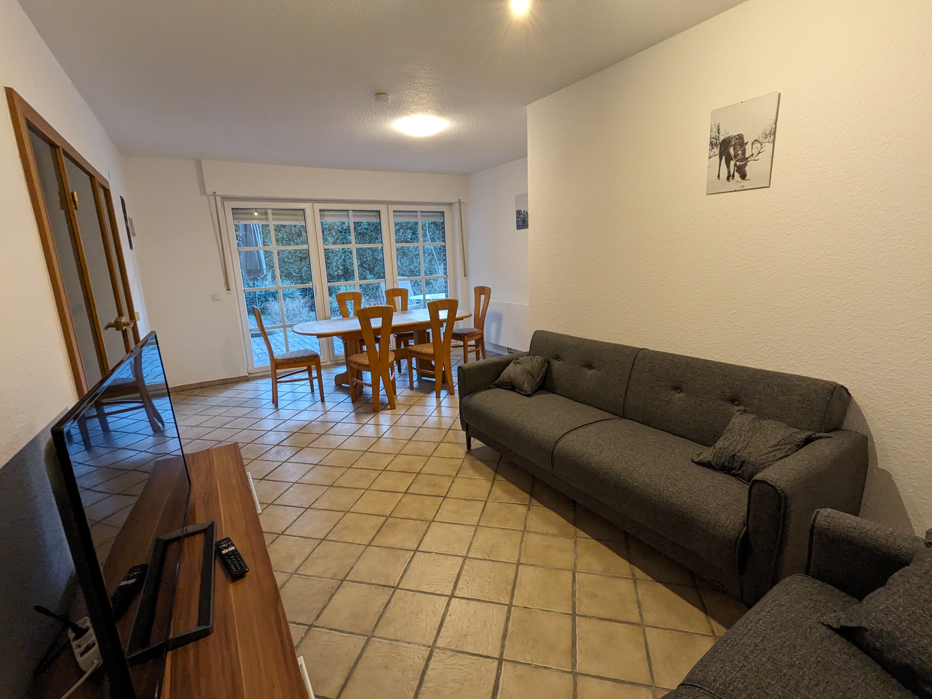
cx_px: 466
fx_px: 431
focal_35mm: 16
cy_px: 350
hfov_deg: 94.5
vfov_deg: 78.1
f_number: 2.2
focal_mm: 2.35
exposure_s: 1/50
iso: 362
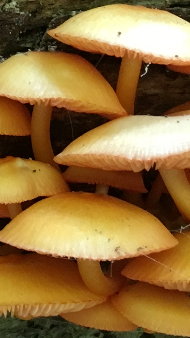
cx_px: -400
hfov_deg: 7.9
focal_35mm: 131
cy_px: 117
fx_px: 1173
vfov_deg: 16.3
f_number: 2.2
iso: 100
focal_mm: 4.15
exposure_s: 1/30
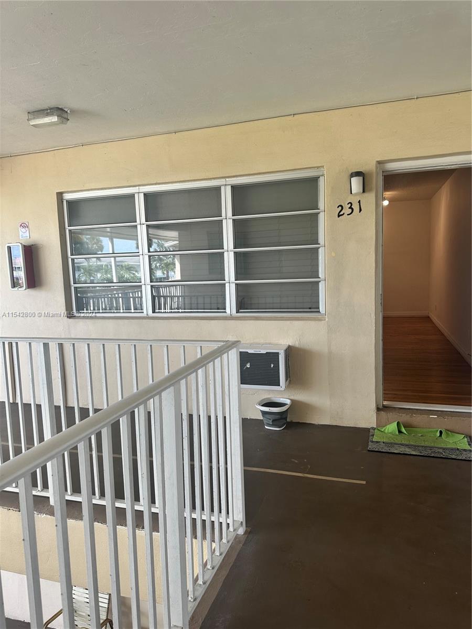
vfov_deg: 71.6
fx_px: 436
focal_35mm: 24
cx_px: 236
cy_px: 314
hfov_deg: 56.8
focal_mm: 6.86
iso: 64
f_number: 1.78
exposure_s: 1/202
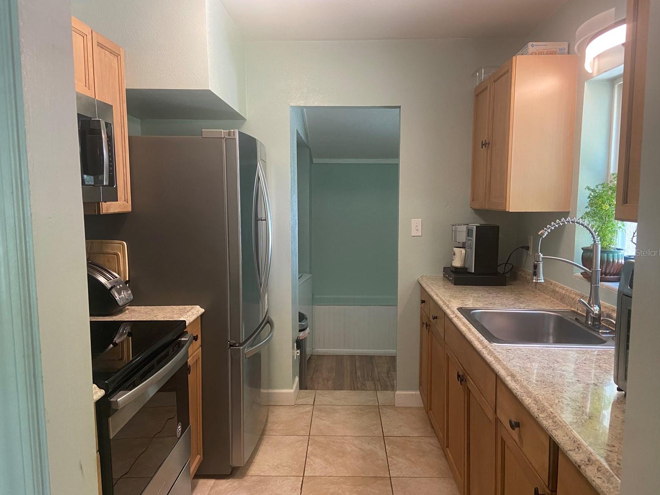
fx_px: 515
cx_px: 333
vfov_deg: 51.4
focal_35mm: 27
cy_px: 252
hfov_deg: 65.3
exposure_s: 1/60
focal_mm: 4.25
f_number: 1.8
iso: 160
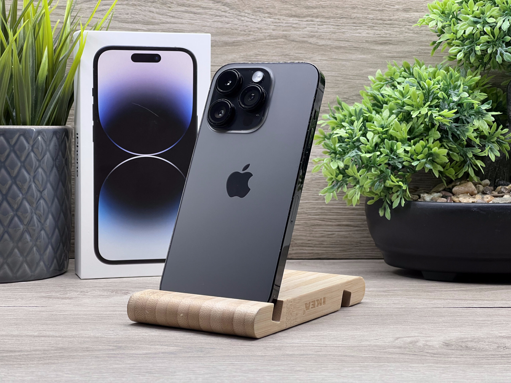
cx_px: 256
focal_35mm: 77
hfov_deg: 25.3
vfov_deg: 19.1
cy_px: 192
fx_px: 1137
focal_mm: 9
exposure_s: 1/100
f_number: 2.8
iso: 100
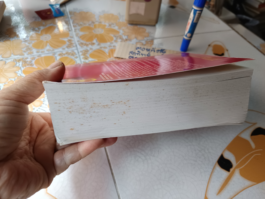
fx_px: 184
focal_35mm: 24
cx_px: 132
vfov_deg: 56.8
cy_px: 100
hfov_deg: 71.6
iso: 428
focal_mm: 5.31
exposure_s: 1/50
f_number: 1.7
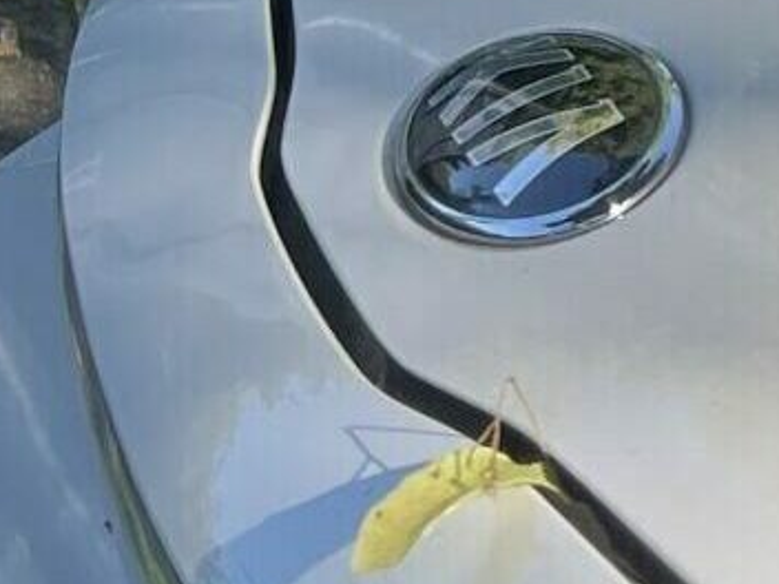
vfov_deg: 10.2
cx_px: -834
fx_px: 3196
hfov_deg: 12.2
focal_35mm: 142
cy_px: 781
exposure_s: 1/564
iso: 32
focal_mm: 4.2
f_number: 1.6
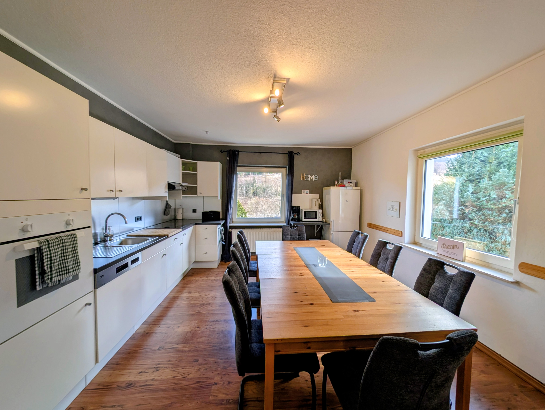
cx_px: 272
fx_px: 189
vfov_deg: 94.6
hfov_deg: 110.5
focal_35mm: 12
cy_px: 205
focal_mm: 2.23
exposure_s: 1/100
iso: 49
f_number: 1.95
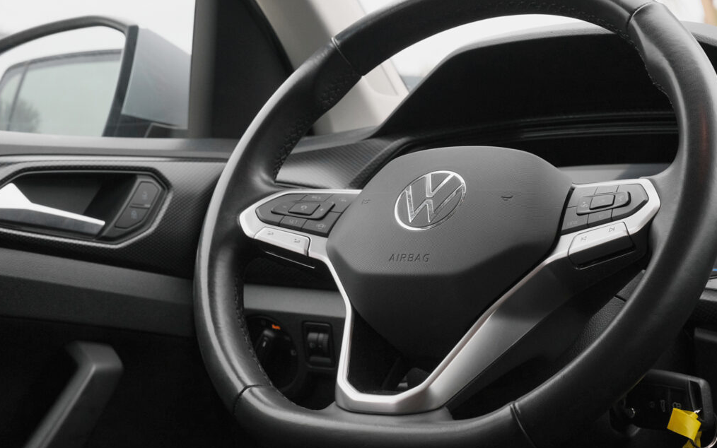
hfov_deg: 29.4
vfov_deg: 18.6
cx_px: 357
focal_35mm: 70
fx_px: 1368
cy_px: 218
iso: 2000
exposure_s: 1/100
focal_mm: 45
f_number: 8
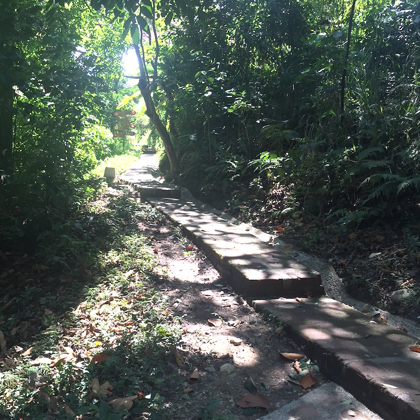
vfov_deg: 47.2
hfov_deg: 47.2
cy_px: 219
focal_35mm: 35
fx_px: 480
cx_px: 206
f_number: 2.2
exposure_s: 1/120
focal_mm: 4.15
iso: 50
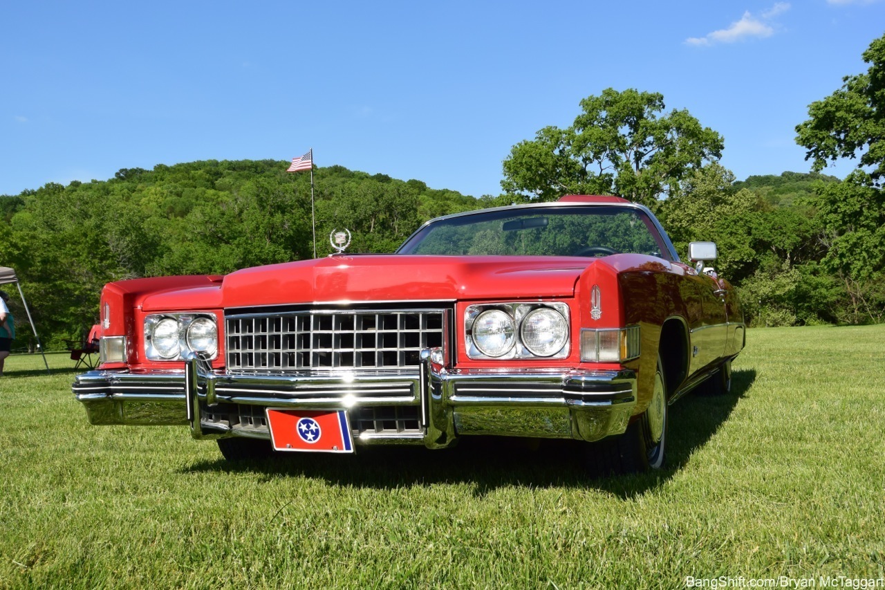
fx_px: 860
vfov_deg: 37.8
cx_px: 442
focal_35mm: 35
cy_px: 295
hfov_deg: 54.4
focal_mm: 13
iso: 160
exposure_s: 1/500
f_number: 5.6
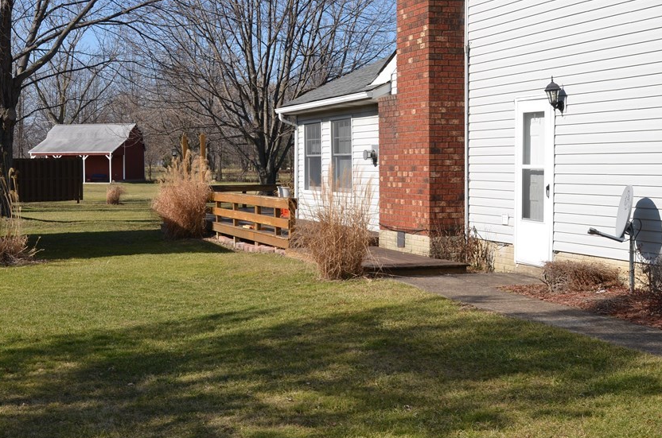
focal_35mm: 55
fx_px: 1009
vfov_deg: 24.5
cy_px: 187
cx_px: 260
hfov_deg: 36.2
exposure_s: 1/250
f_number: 7.1
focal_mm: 28
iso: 100
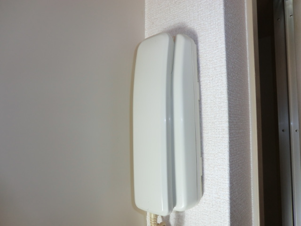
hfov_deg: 71.6
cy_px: 113
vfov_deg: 56.8
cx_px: 150
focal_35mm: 24
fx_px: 209
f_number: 3.2
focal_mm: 4.3
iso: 80
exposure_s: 1/125
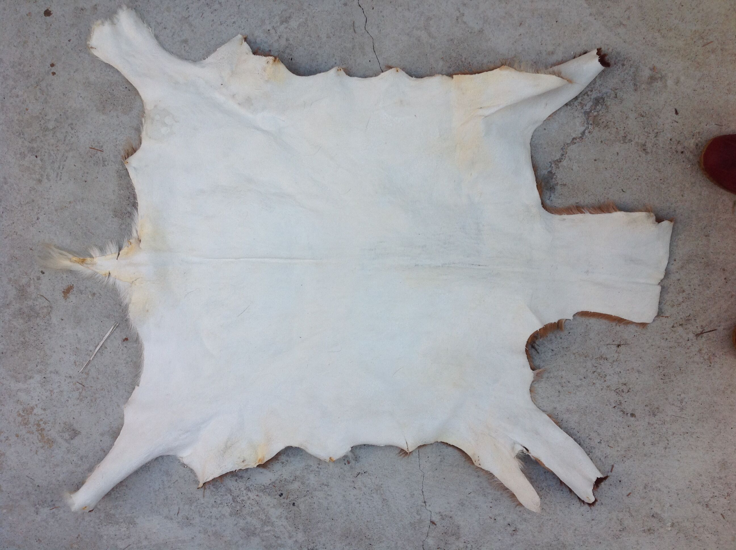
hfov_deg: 52.7
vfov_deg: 40.6
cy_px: 275
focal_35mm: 35
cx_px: 368
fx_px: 743
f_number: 2.4
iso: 50
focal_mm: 4.28
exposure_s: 1/126
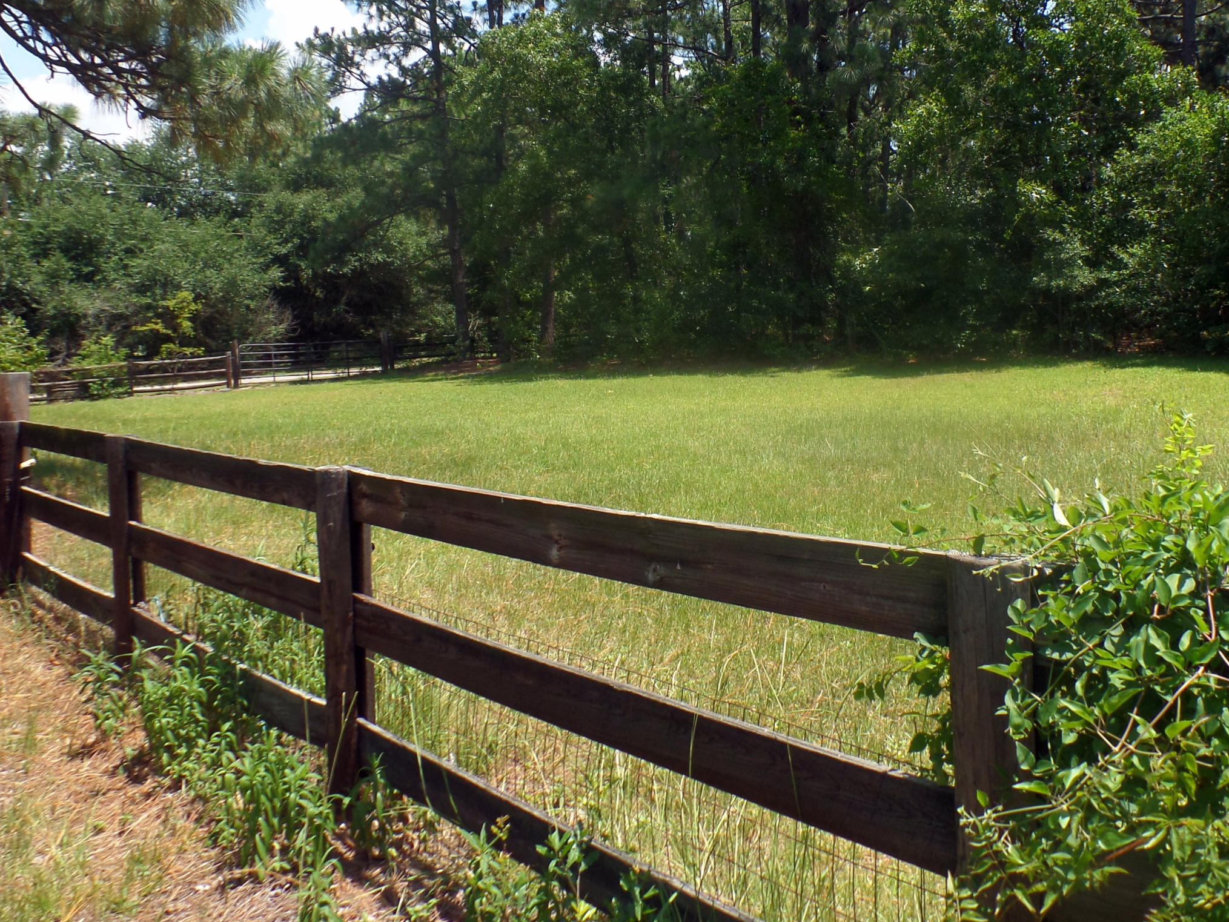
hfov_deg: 53.6
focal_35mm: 34
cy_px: 347
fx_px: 1207
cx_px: 734
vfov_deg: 41.5
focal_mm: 4.1
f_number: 3.5
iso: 100
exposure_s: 1/500
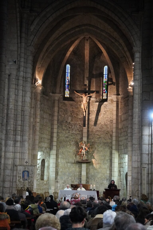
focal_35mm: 82
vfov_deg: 24.6
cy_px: 115
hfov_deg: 16.6
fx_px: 526
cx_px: 76
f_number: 4.5
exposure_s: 1/125
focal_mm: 55
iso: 6400
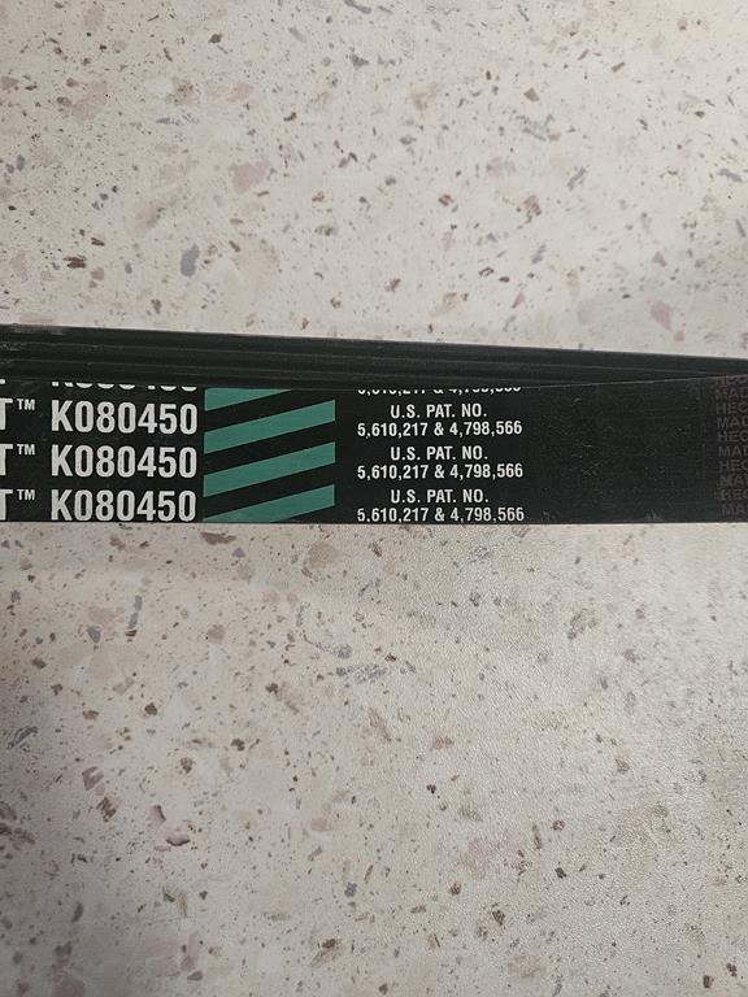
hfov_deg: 58.9
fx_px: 663
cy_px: 498
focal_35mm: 23
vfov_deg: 73.9
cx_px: 374
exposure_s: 1/100
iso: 500
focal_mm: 5.4
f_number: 1.8
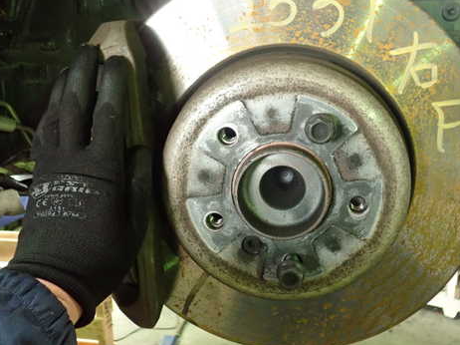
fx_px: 518
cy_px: 159
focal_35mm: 39
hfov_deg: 47.7
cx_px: 267
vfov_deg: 36.8
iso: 800
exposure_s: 1/40
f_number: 2.3
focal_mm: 5.5
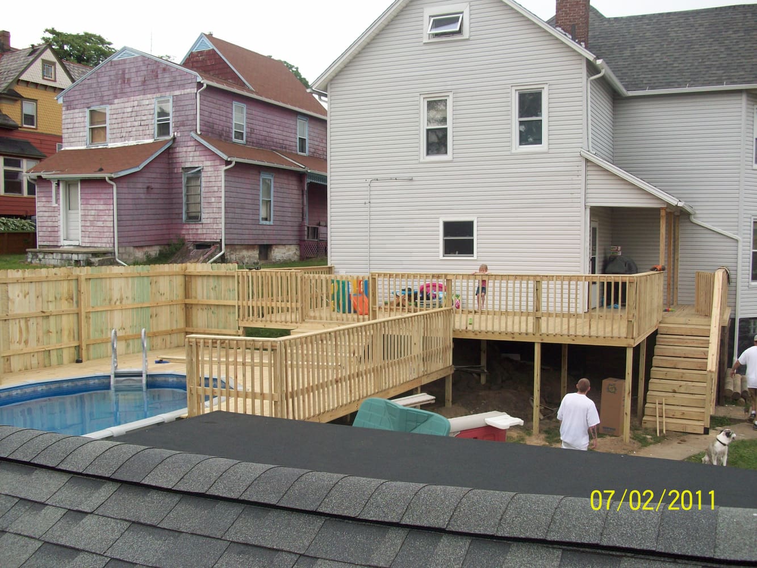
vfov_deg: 41.8
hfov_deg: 54.0
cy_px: 284
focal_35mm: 34
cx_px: 378
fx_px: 744
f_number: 2.8
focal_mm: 5.7
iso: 64
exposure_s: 1/412
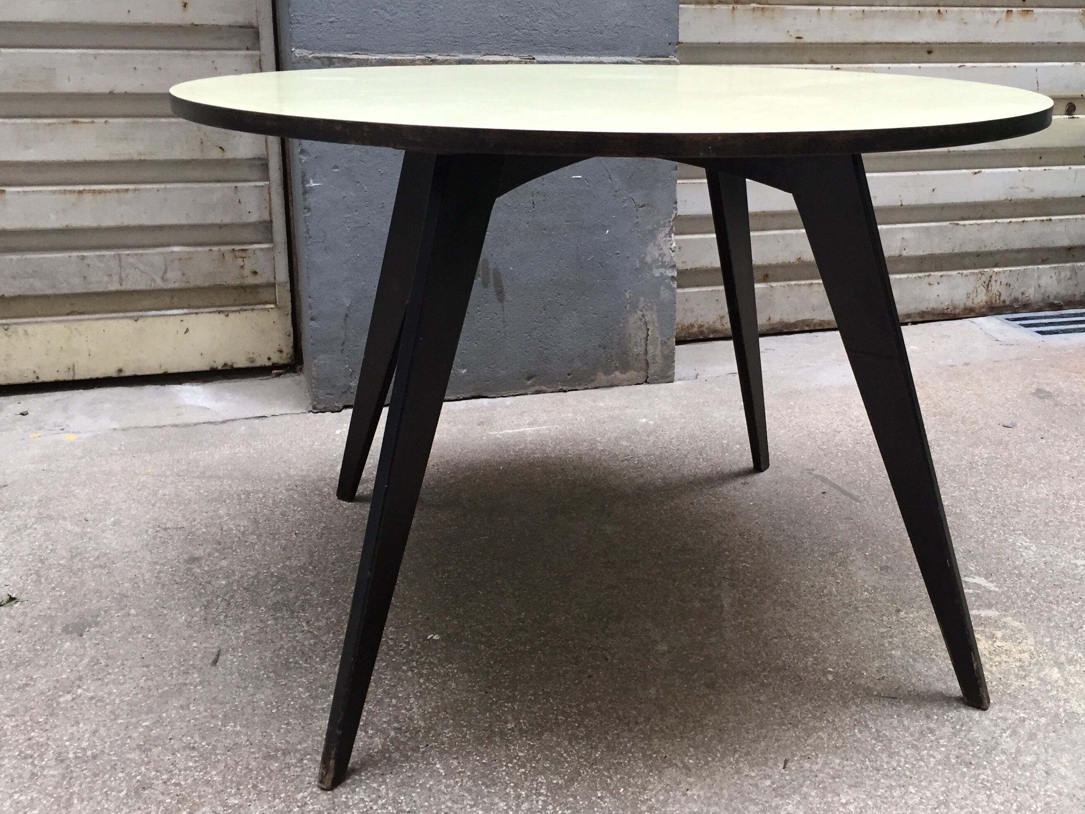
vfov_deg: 39.5
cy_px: 339
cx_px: 618
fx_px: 1128
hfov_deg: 51.2
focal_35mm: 36
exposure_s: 1/33
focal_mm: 4.15
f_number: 2.2
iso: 125
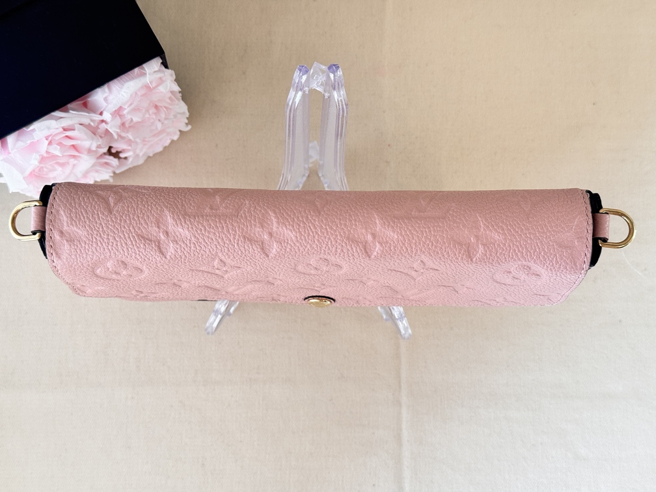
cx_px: 328
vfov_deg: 30.3
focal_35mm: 48
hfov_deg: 39.7
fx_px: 910
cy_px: 246
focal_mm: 6.76
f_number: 1.78
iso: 80
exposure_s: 1/107
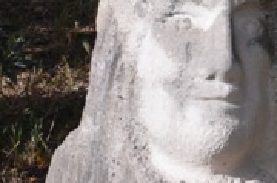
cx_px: 299
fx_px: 3177
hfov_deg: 5.0
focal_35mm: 414
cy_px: 98
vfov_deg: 3.3
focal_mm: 62
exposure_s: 1/200
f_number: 7.1
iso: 100
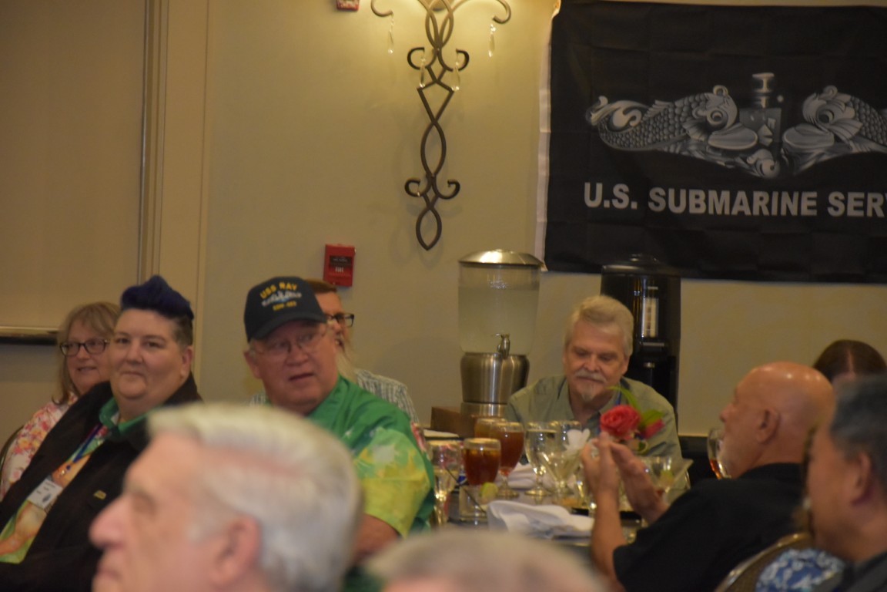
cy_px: 296
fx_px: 3880
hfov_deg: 13.0
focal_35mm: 158
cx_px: 444
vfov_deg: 8.7
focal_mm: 105
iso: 3200
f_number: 5.6
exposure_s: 1/60
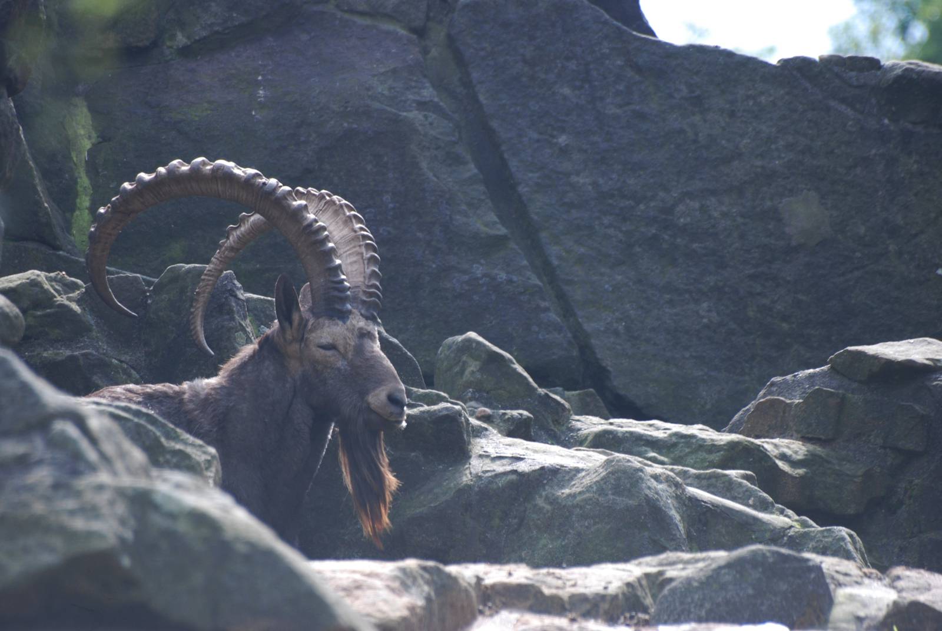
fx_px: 11789
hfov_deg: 4.6
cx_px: 471
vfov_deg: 3.1
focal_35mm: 450
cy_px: 316
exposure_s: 1/320
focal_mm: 300
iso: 400
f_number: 5.6
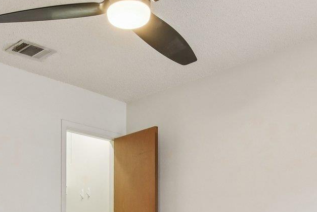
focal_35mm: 49
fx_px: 431
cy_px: 233
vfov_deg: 25.5
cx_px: 148
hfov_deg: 40.3
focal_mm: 10
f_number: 8
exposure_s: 1/20
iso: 400
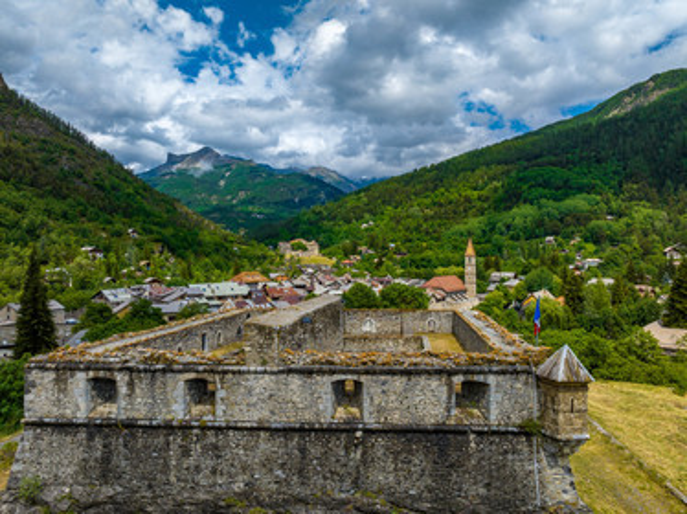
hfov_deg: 71.6
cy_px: 257
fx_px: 476
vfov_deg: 56.8
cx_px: 344
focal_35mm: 24
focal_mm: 12.3
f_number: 11
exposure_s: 1/400
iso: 200
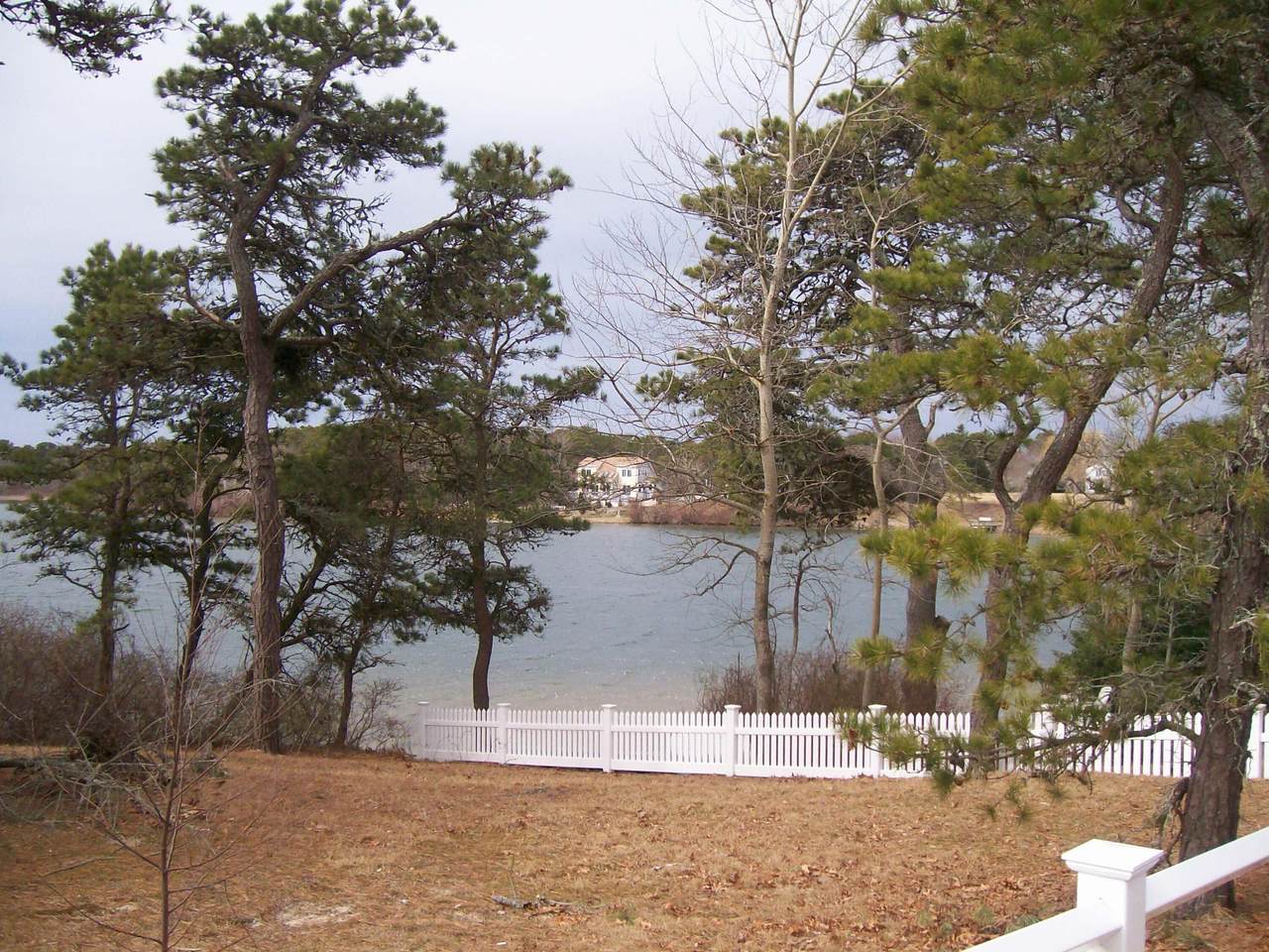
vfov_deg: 40.7
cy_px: 476
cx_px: 634
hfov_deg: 52.6
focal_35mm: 35
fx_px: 1283
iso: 160
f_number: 7.2
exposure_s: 1/202
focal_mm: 5.8
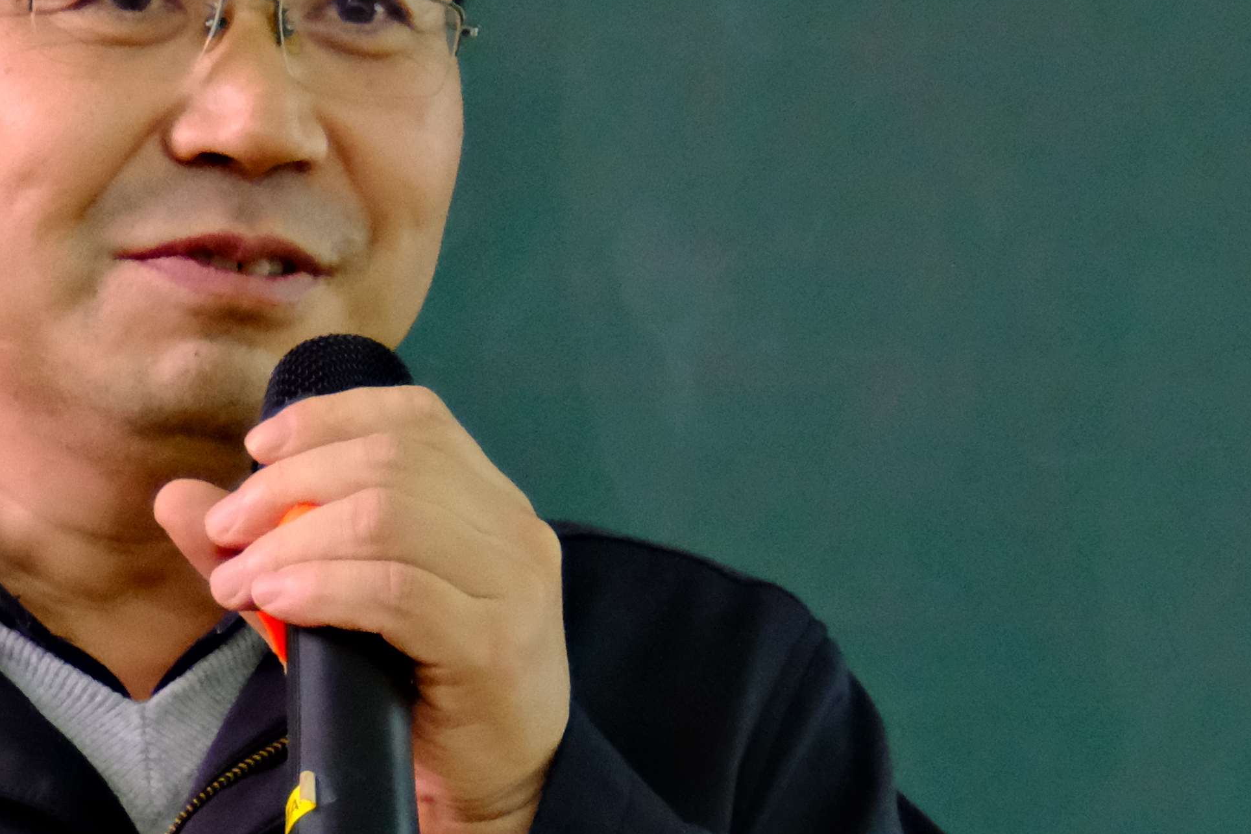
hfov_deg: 4.0
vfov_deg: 2.7
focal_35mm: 513
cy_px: 738
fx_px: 17824
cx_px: 25
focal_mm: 85.4
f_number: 4
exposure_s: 1/125
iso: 4000
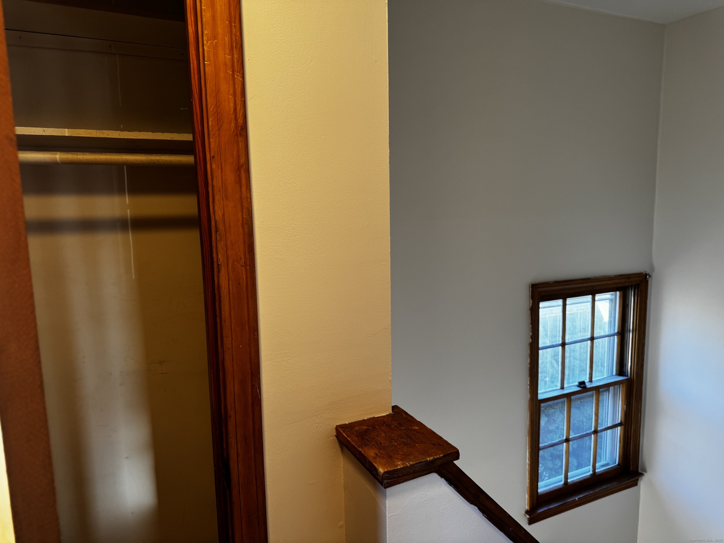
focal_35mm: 24
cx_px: 362
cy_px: 272
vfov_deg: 56.8
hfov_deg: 71.6
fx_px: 502
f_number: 1.78
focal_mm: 6.76
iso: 100
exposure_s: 1/120
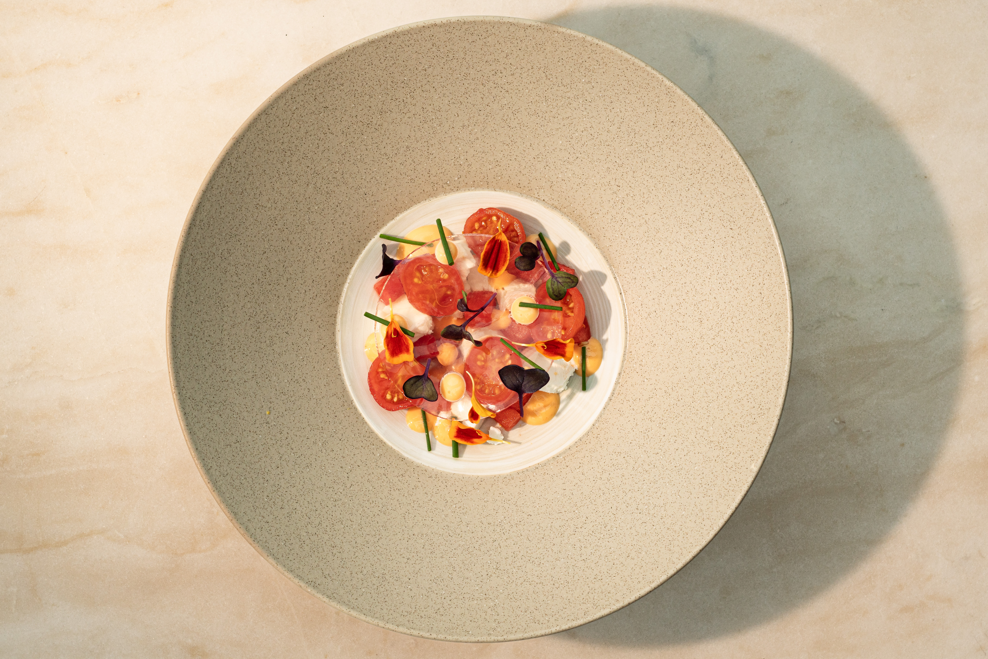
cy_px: 330
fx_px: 2058
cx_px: 494
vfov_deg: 18.2
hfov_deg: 27.0
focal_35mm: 75
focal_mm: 50
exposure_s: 1/200
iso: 100
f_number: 8
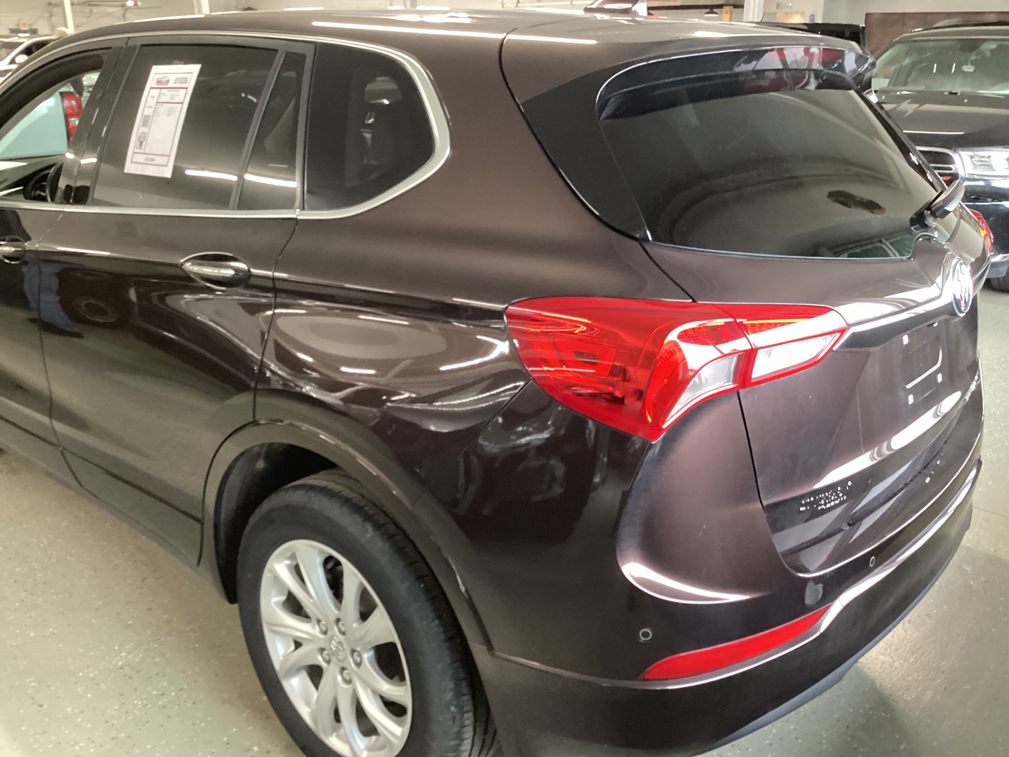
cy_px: 378
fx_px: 904
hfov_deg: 58.4
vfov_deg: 45.4
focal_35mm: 31
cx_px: 504
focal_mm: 3.3
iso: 400
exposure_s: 1/30
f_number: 2.4
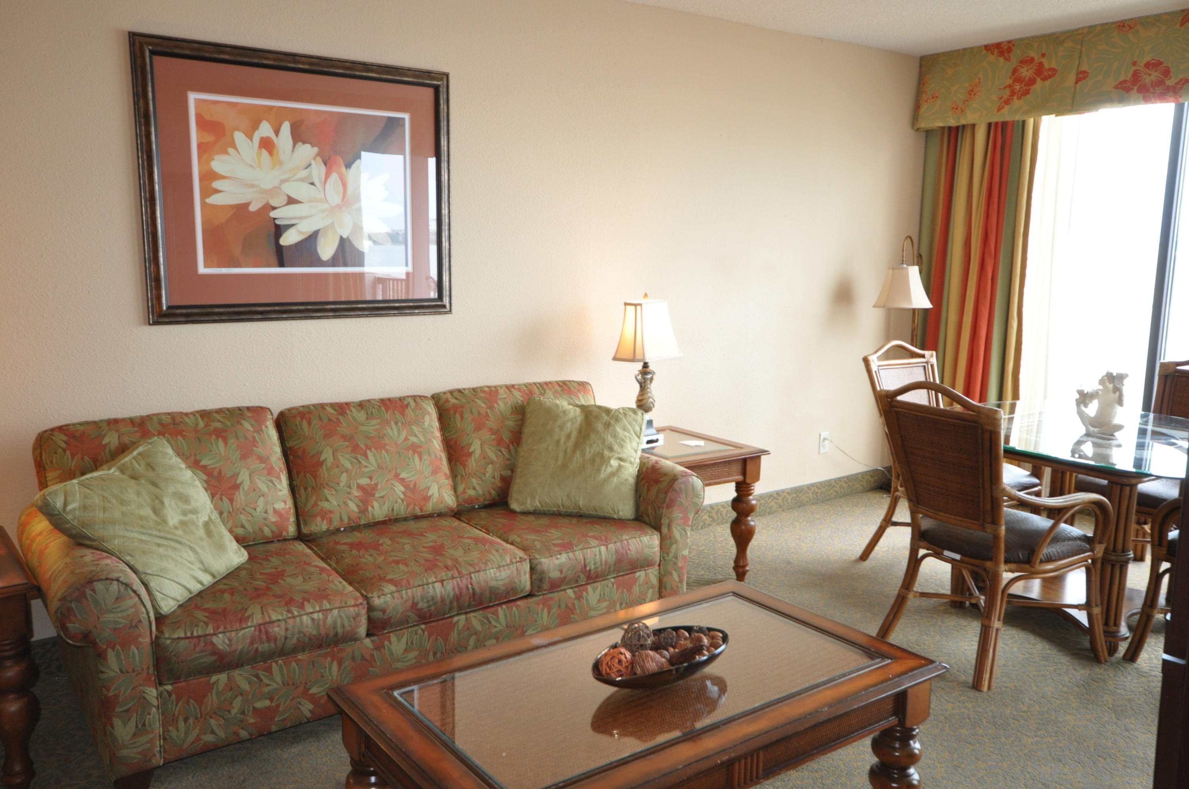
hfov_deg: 62.0
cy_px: 394
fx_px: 990
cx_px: 594
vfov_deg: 43.5
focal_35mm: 30
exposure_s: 1/50
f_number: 5.6
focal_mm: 20
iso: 800
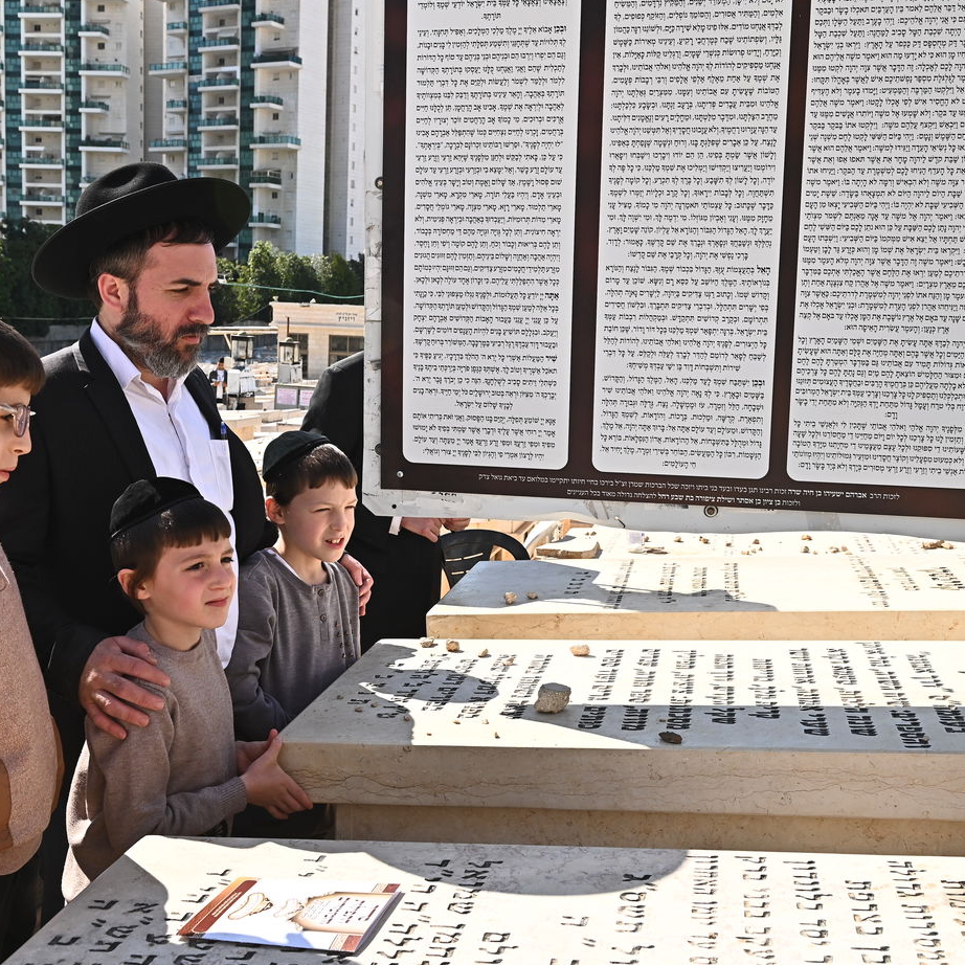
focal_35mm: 40
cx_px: 493
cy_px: 484
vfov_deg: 41.9
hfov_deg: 41.9
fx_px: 1262
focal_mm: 31
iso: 250
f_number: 9
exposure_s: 1/320
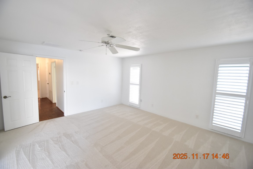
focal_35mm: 15
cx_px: 126
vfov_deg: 77.3
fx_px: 105
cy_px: 84
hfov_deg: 100.4
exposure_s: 1/30
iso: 800
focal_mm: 10
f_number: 3.5
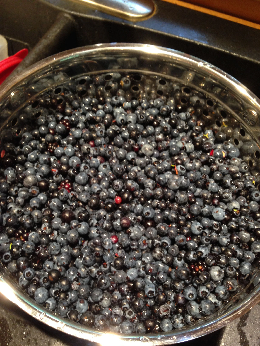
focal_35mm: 33
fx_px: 330
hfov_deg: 42.9
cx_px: 130
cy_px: 173
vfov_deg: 55.4
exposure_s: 1/20
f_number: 2.4
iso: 160
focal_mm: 4.12
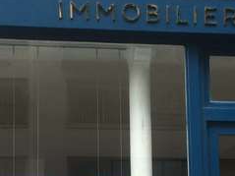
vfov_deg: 14.8
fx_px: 658
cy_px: 197
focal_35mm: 97
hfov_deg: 20.2
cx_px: 142
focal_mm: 4.15
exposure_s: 1/331
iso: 32
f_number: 2.2
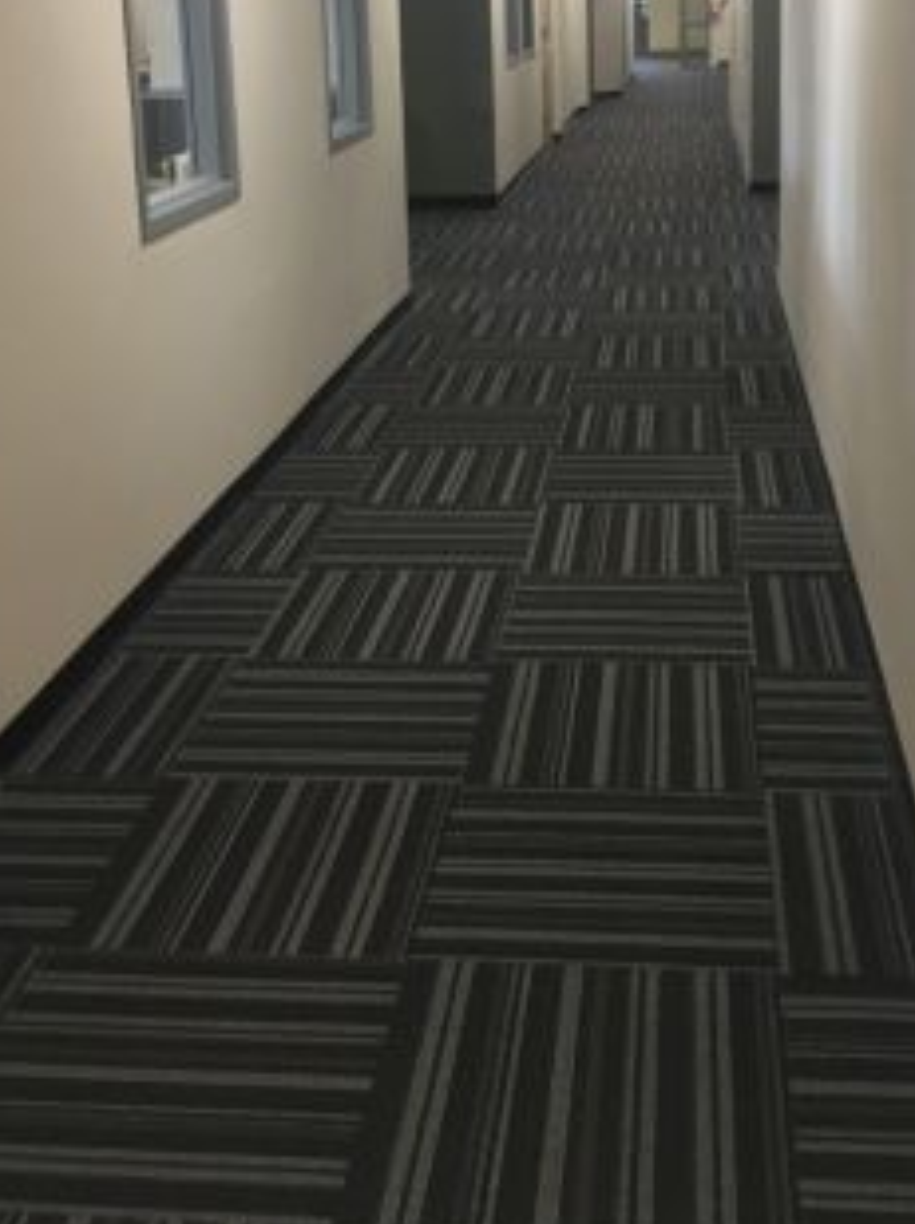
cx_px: 517
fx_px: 1660
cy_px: 305
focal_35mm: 47
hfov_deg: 30.8
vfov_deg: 39.4
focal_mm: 4.15
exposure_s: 1/30
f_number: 2.2
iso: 80
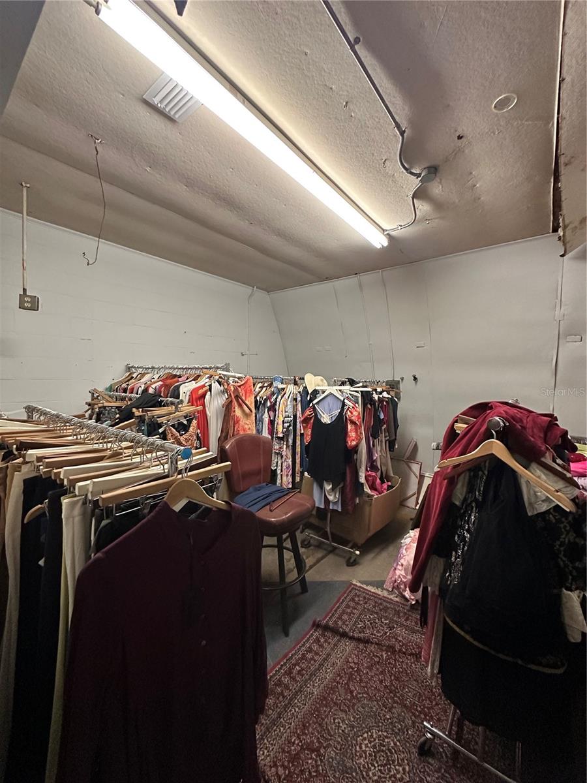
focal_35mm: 14
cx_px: 294
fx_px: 317
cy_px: 392
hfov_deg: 85.7
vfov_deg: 102.1
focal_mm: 2.22
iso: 500
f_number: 2.2
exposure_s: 1/60
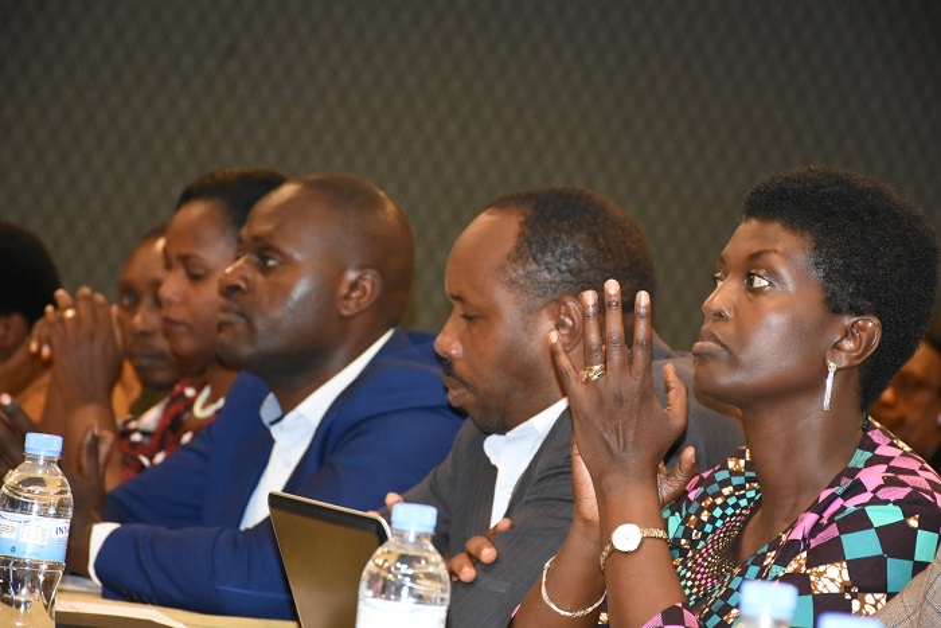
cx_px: 470
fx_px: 4549
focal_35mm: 174
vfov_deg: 7.9
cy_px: 314
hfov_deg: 11.8
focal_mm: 116
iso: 3200
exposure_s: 1/60
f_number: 7.1
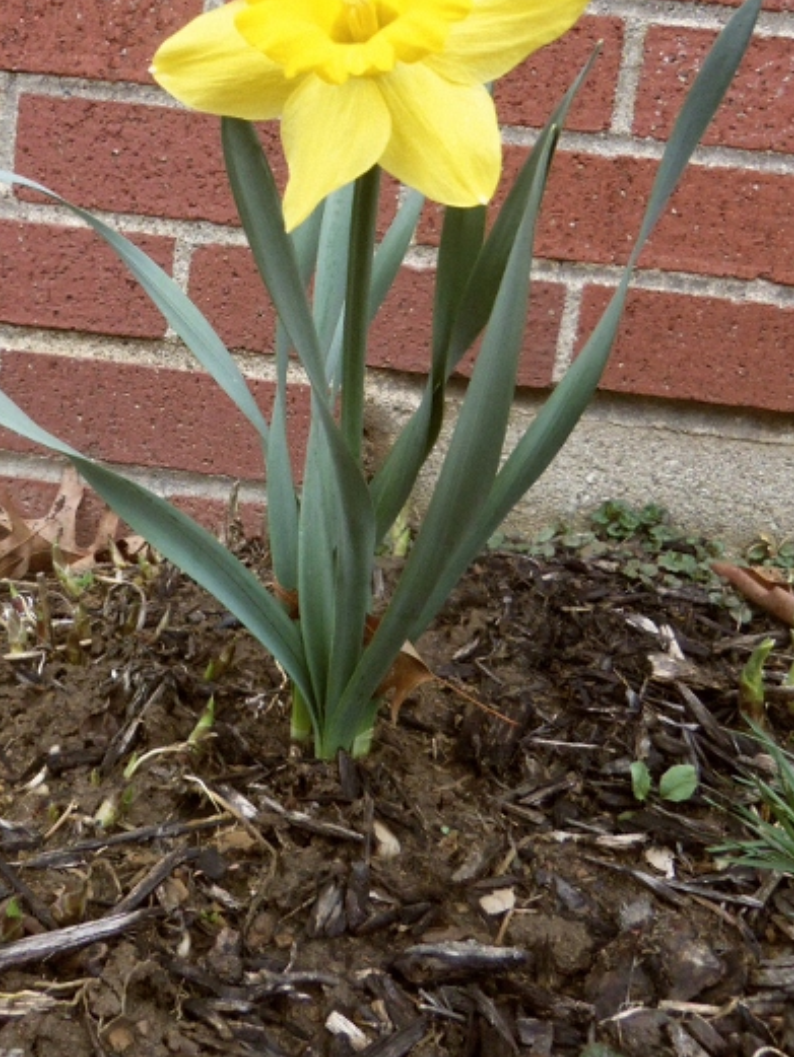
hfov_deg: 33.3
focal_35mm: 43
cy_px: 373
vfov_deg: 43.4
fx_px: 1315
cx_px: 258
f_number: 3.9
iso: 200
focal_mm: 5.1
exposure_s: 1/30
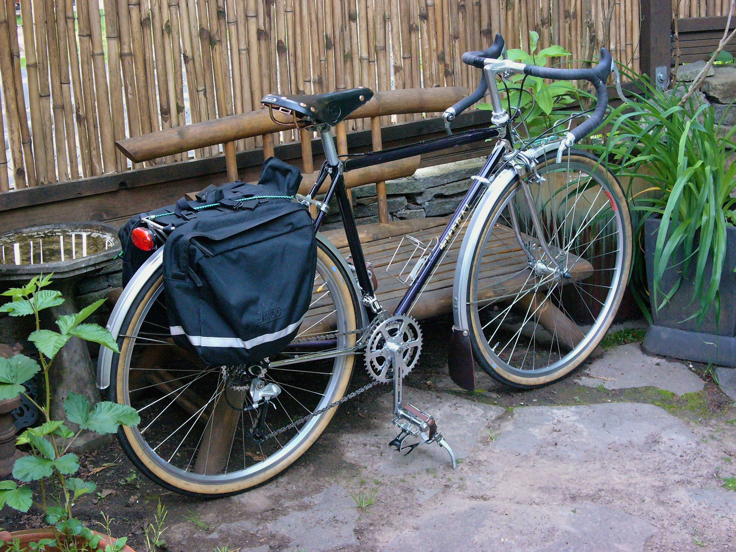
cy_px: 276
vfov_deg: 23.7
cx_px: 368
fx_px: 1318
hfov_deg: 31.2
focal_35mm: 62
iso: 400
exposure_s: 1/40
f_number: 3.6
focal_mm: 15.7
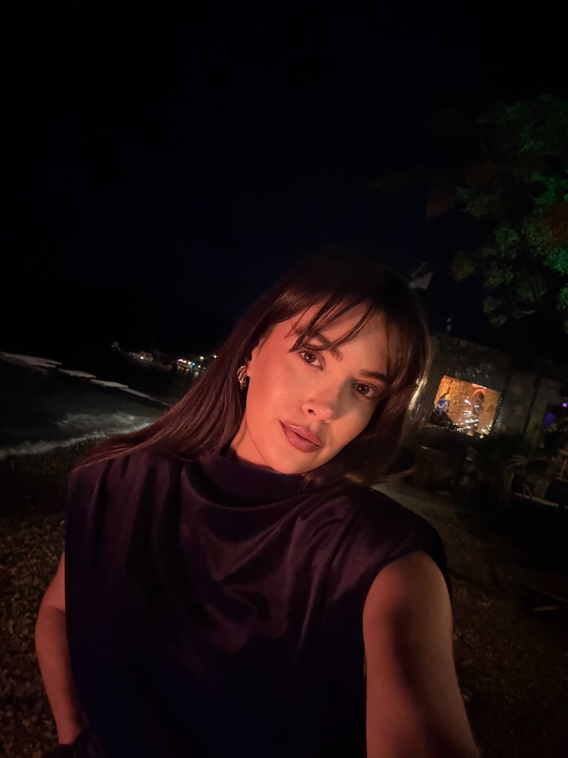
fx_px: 503
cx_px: 284
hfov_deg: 58.9
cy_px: 379
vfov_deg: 73.9
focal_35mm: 23
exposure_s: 1/15
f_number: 1.9
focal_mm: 2.69
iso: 1000
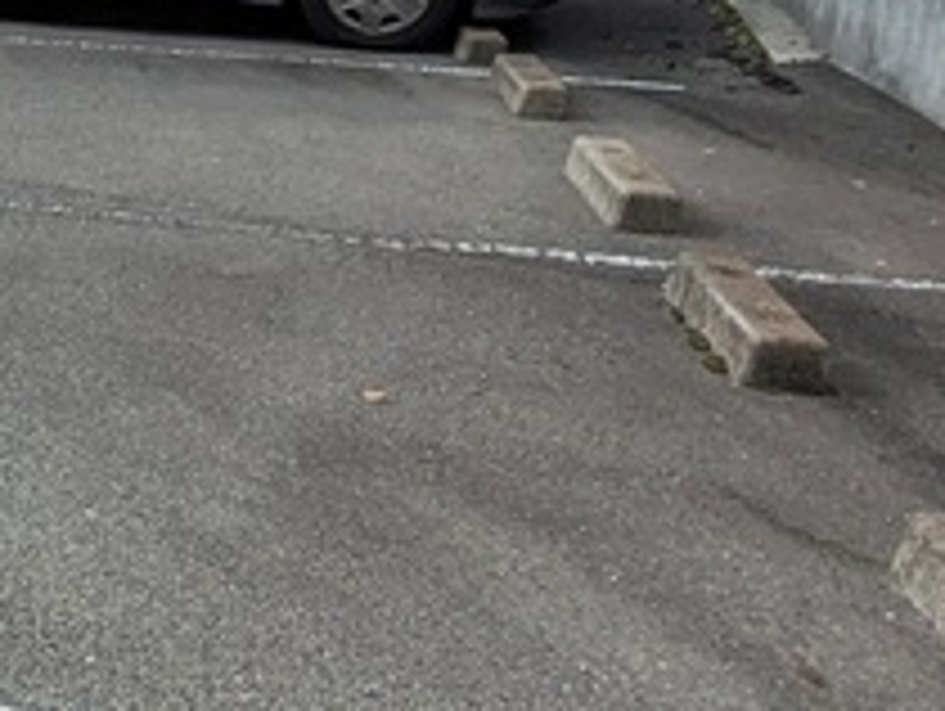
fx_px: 1749
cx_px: -380
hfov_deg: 24.9
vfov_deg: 22.5
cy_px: 81
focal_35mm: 64
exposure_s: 1/605
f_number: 2.2
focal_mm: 1.83
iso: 53
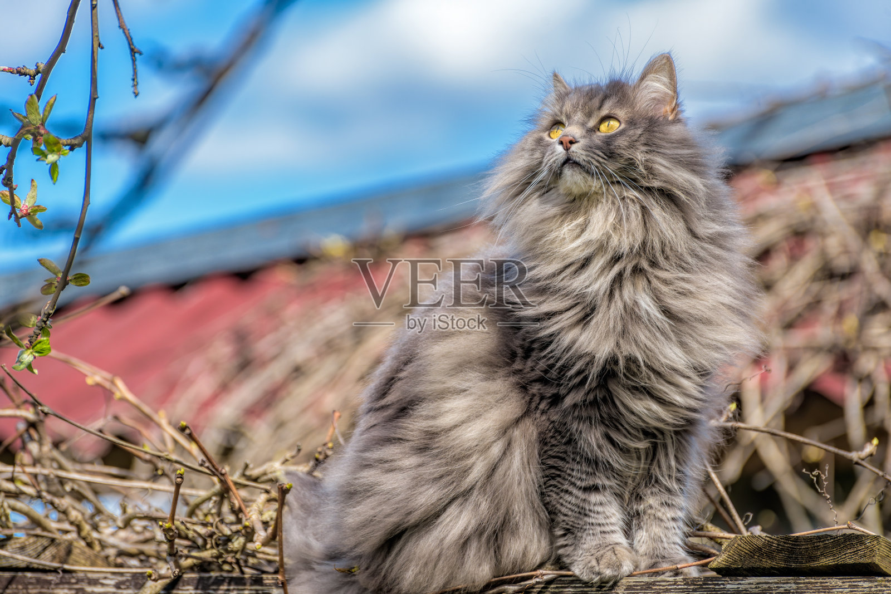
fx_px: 5940
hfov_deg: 8.6
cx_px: 446
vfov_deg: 5.7
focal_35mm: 240
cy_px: 297
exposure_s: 1/500
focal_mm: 240
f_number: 8
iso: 400
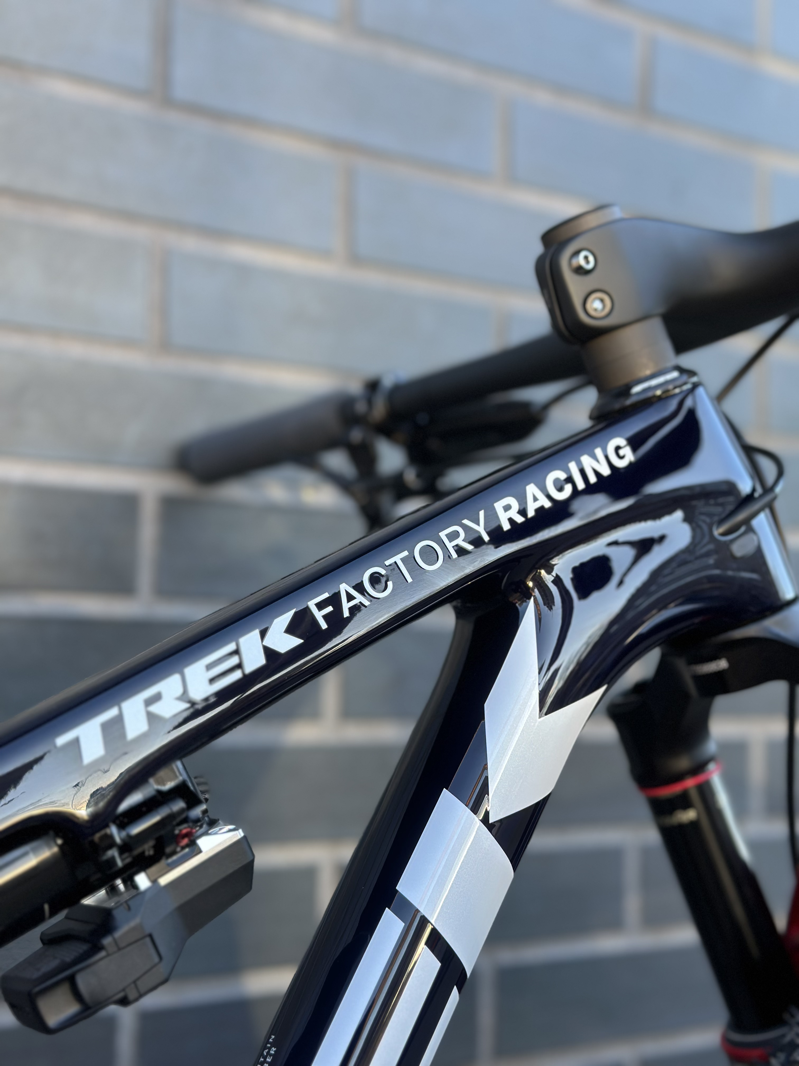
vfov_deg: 39.7
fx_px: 1477
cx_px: 400
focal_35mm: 48
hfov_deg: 30.3
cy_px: 533
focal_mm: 6.86
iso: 80
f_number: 1.78
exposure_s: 1/228
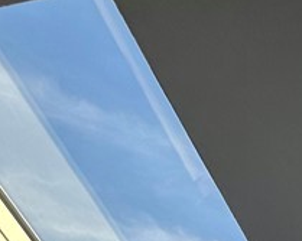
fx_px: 1027
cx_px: 646
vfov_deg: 12.3
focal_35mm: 115
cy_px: 436
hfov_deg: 13.6
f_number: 1.78
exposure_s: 1/872
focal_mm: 6.86
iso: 80
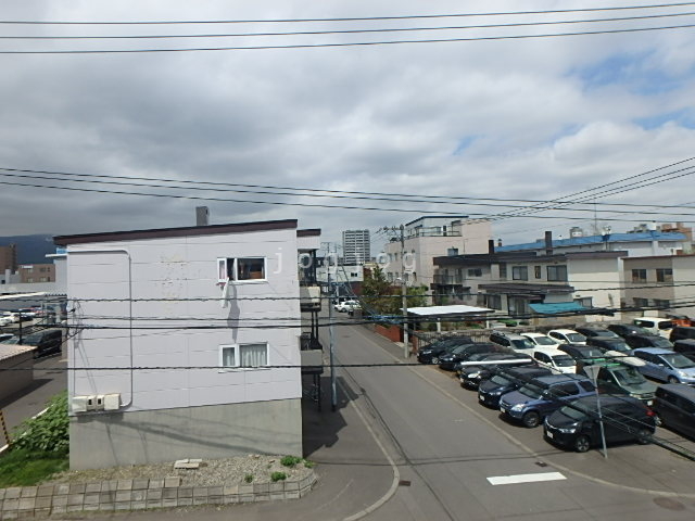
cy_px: 260
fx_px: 422
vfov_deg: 63.4
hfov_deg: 79.0
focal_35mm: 21
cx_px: 348
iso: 125
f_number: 6
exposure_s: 1/800
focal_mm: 3.7
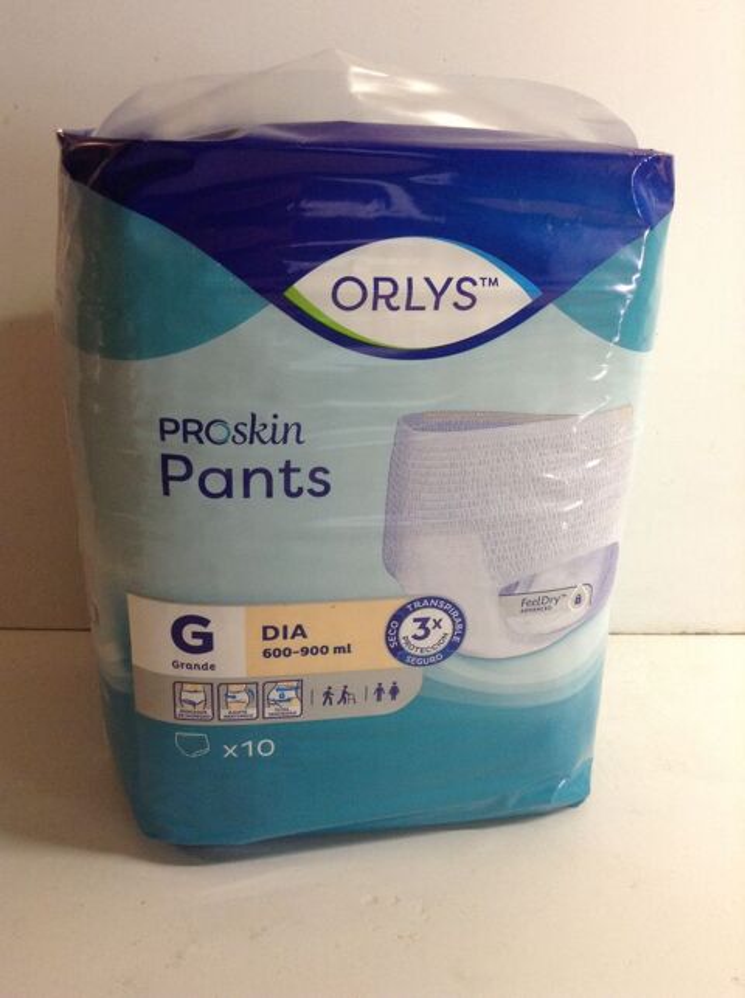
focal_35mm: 33
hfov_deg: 42.8
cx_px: 372
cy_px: 499
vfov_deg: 55.4
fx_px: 950
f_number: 2.4
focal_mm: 3.3
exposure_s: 1/24
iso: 80
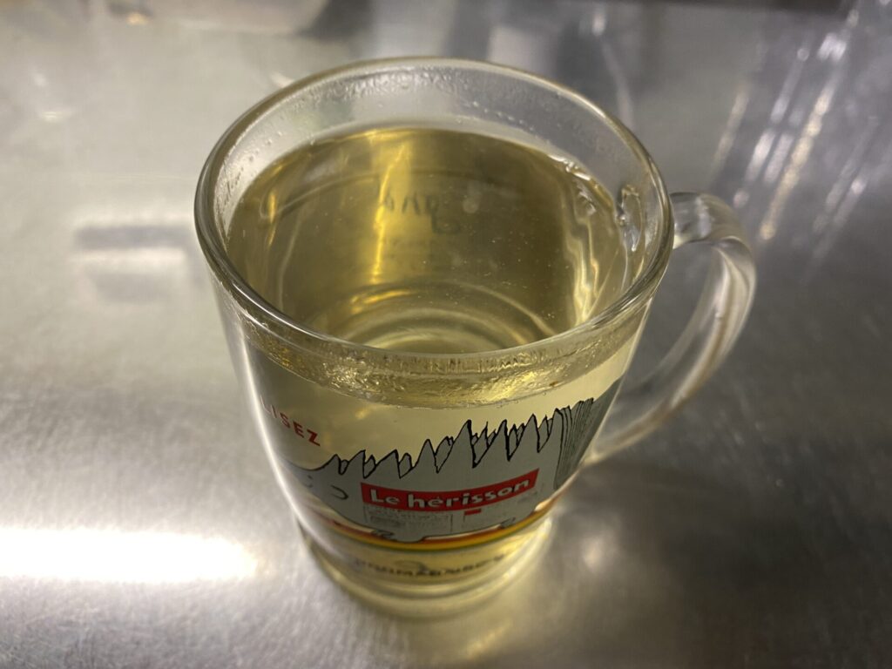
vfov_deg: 53.1
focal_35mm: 26
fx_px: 670
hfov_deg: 67.3
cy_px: 334
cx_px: 446
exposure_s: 1/50
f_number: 1.8
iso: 100
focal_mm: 4.25
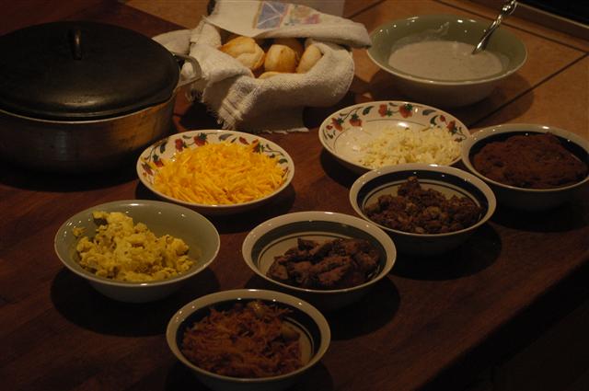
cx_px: 294
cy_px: 196
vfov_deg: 13.0
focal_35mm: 105
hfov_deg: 19.5
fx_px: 1716
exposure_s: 1/125
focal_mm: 70
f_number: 5.6
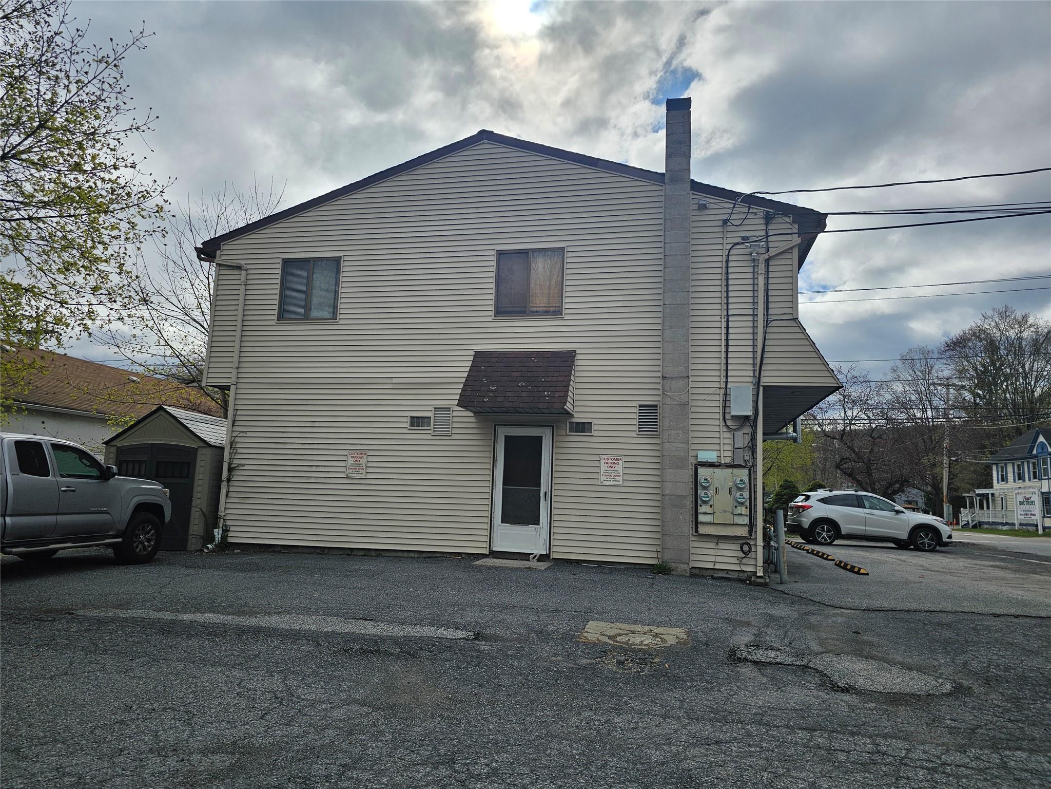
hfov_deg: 73.9
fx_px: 698
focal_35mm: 23
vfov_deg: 58.9
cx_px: 526
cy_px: 394
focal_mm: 6.3
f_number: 1.7
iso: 12
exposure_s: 1/1654
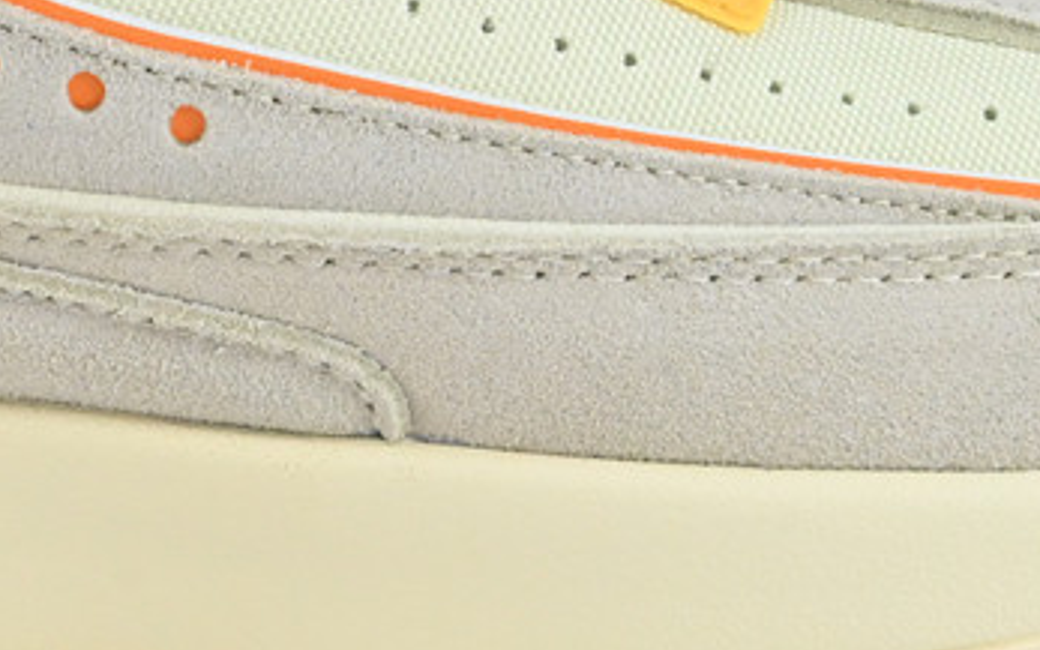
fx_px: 5549
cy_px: -93
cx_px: 237
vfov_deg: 6.7
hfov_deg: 10.7
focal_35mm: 196
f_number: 14
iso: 1250
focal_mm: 37
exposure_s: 1/50
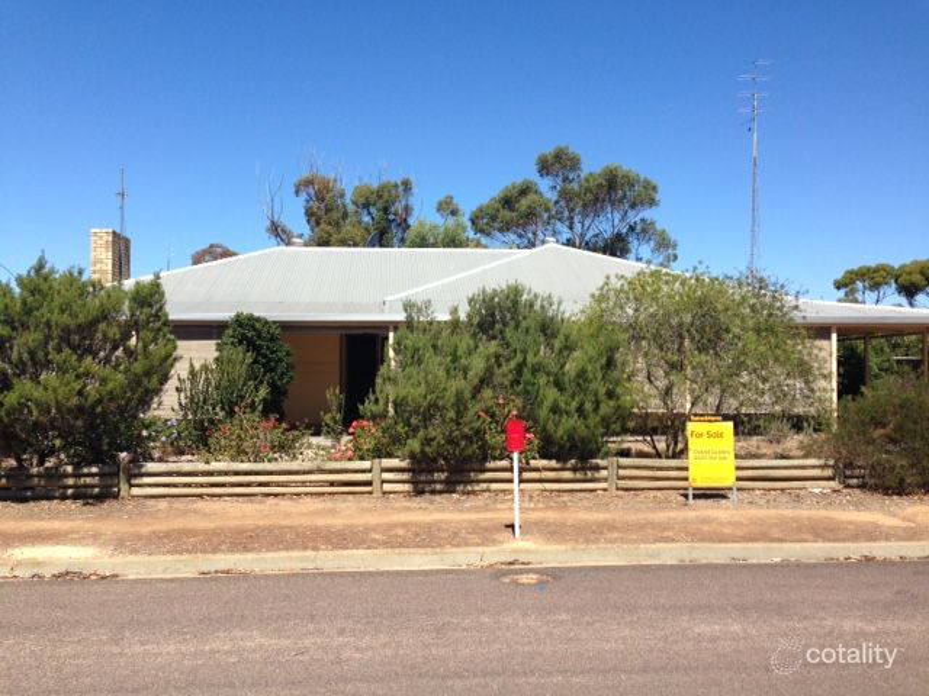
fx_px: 886
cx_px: 464
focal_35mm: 33
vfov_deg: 42.9
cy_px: 348
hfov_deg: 55.4
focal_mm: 4.12
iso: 50
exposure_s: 1/1642
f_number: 2.4
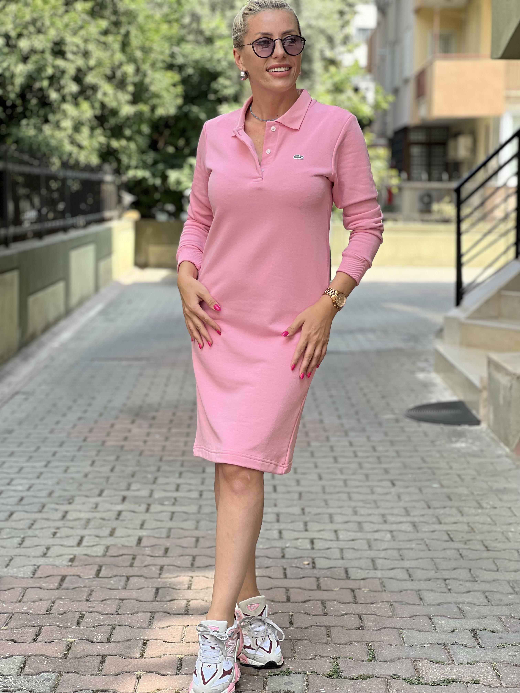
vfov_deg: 25.3
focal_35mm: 77
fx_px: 1542
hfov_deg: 19.1
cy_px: 346
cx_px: 260
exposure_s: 1/153
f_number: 2.8
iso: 32
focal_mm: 9
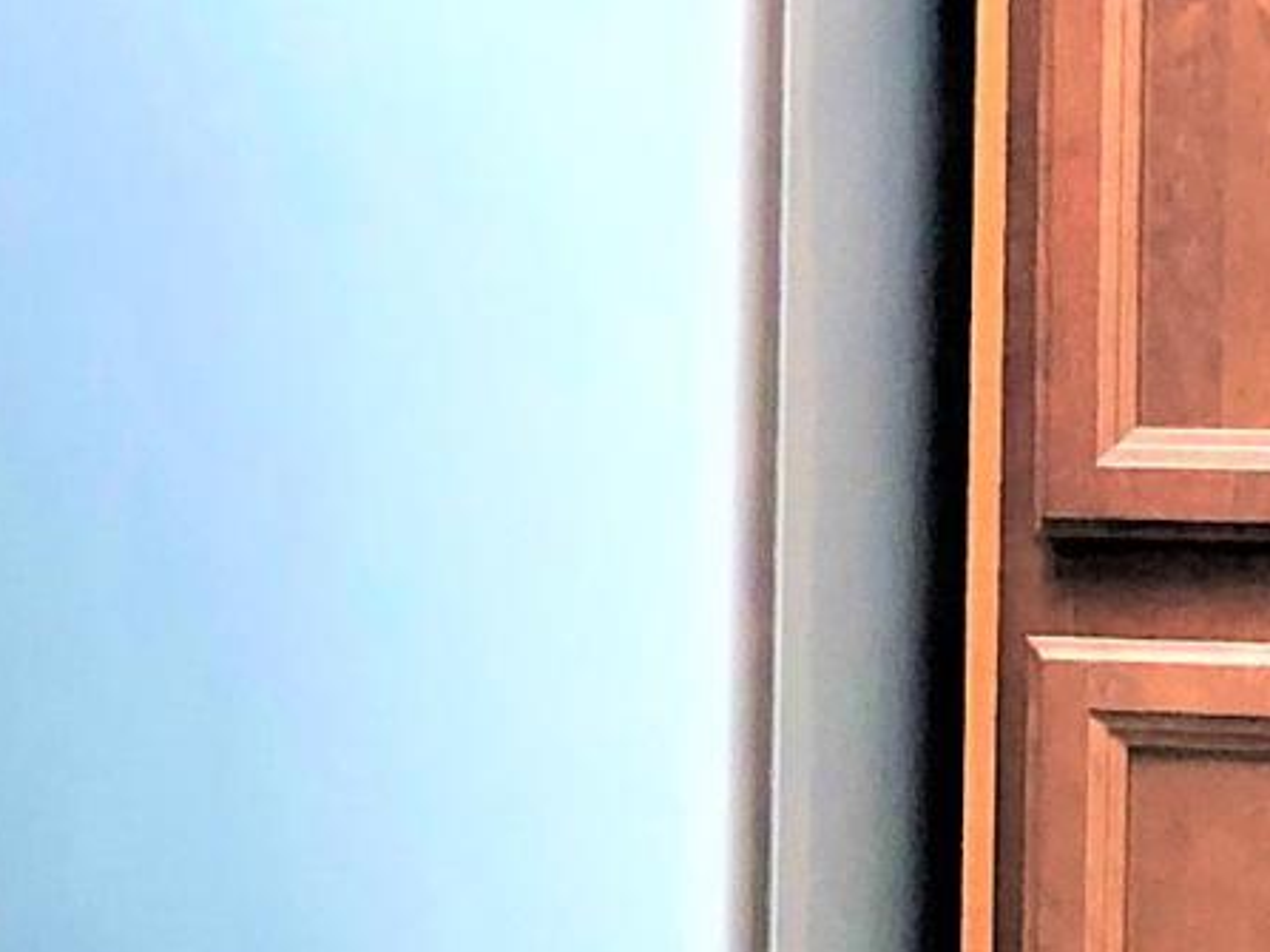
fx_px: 6896
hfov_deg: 10.5
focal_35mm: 188
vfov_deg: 7.9
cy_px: 784
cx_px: 608
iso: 40
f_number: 1.8
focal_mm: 3.99
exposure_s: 1/30
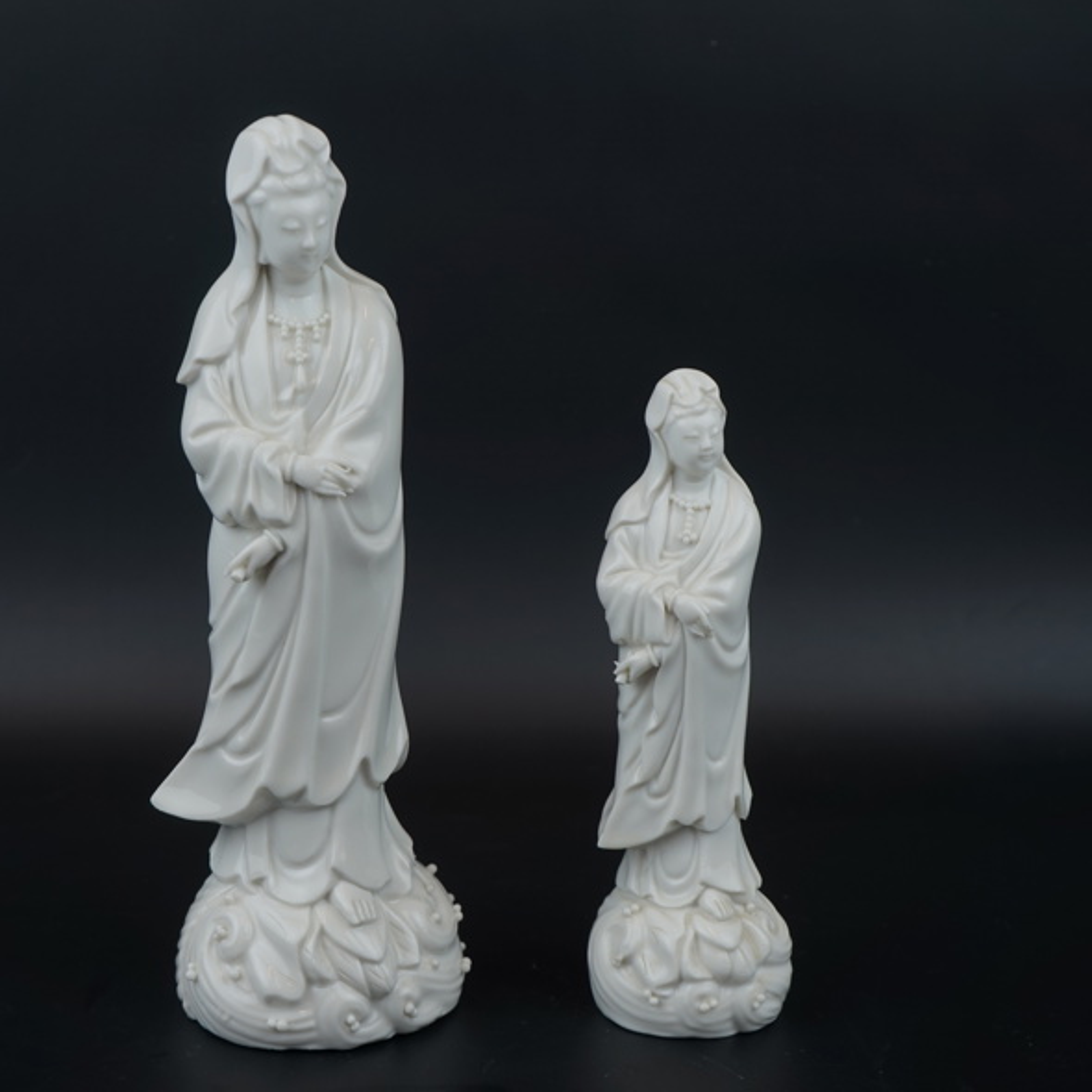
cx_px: 507
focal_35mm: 57
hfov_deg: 30.0
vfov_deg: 30.0
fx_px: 2034
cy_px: 552
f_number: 7.1
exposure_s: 1/100
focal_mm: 44
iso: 100
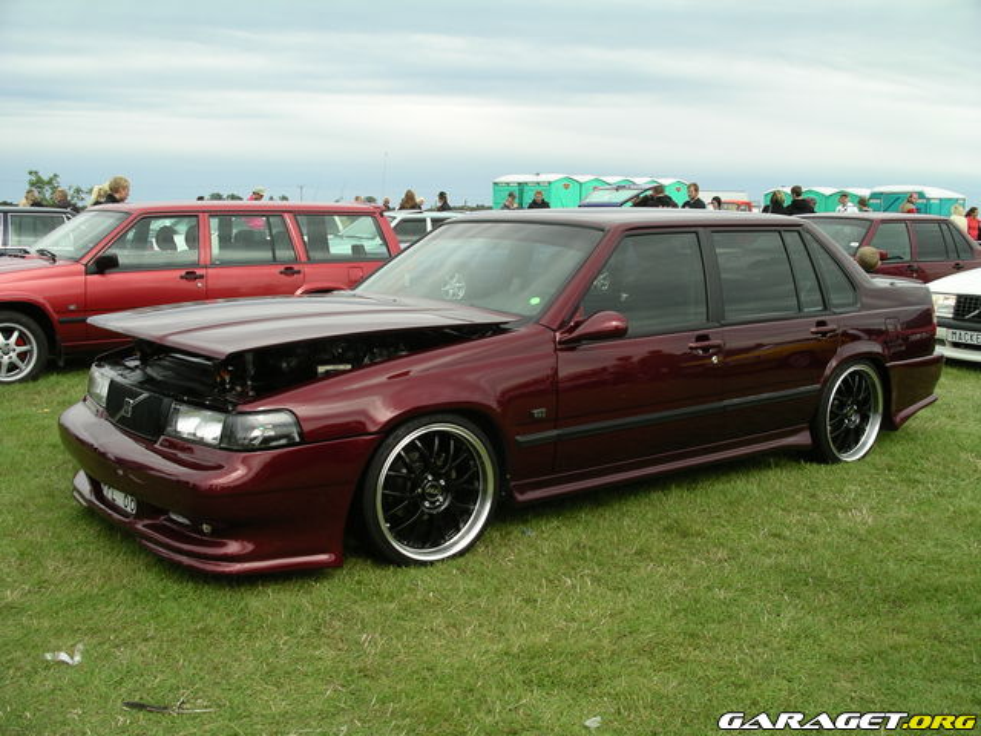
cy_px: 368
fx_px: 1049
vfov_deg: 38.7
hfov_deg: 50.1
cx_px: 490
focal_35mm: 37
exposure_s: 1/320
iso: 64
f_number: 4.3
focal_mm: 7.8
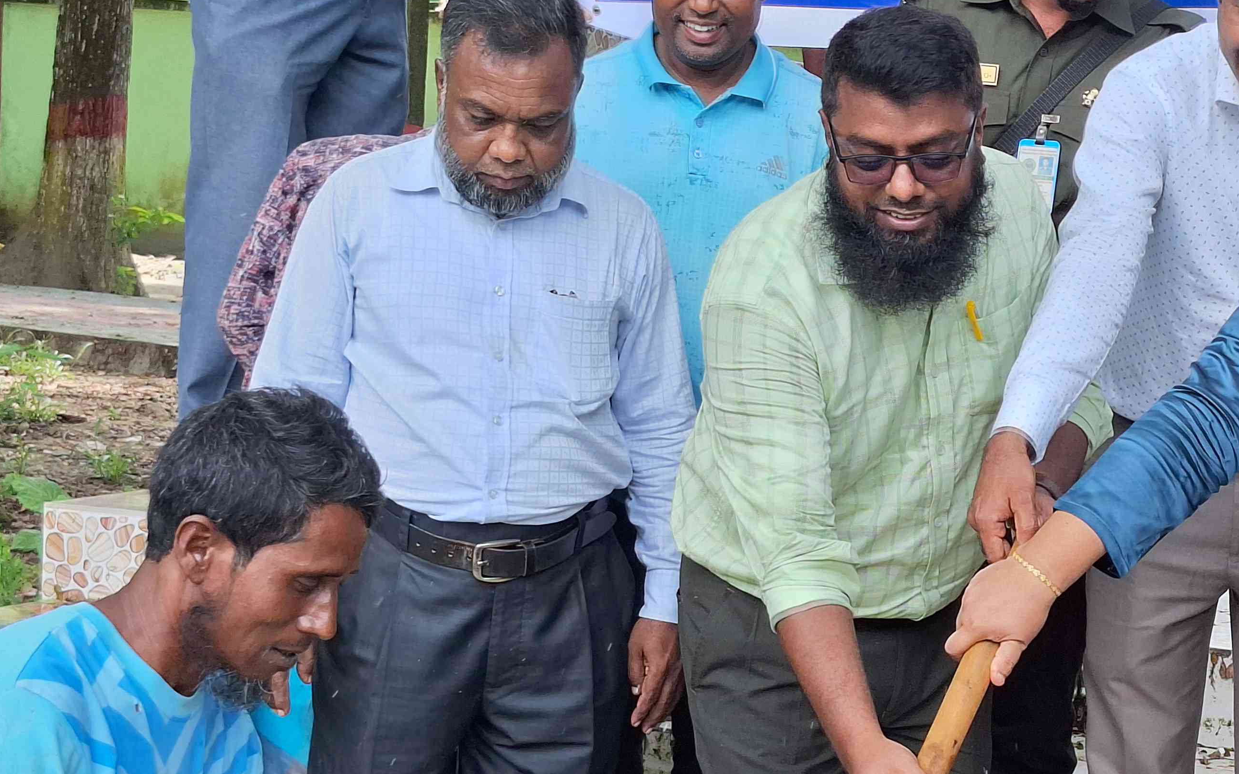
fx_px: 2600
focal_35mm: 77
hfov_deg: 26.4
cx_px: 942
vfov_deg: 16.9
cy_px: 433
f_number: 1.8
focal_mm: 5.54
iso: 40
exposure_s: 1/269
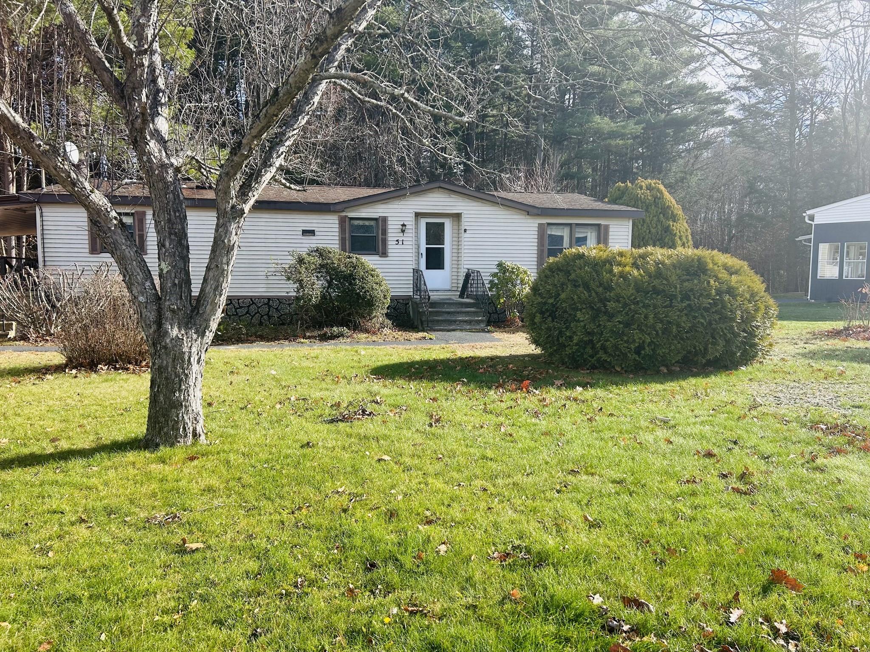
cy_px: 326
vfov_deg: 53.1
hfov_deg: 67.3
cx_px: 435
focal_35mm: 26
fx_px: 653
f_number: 1.5
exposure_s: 1/1488
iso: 50
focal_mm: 5.7
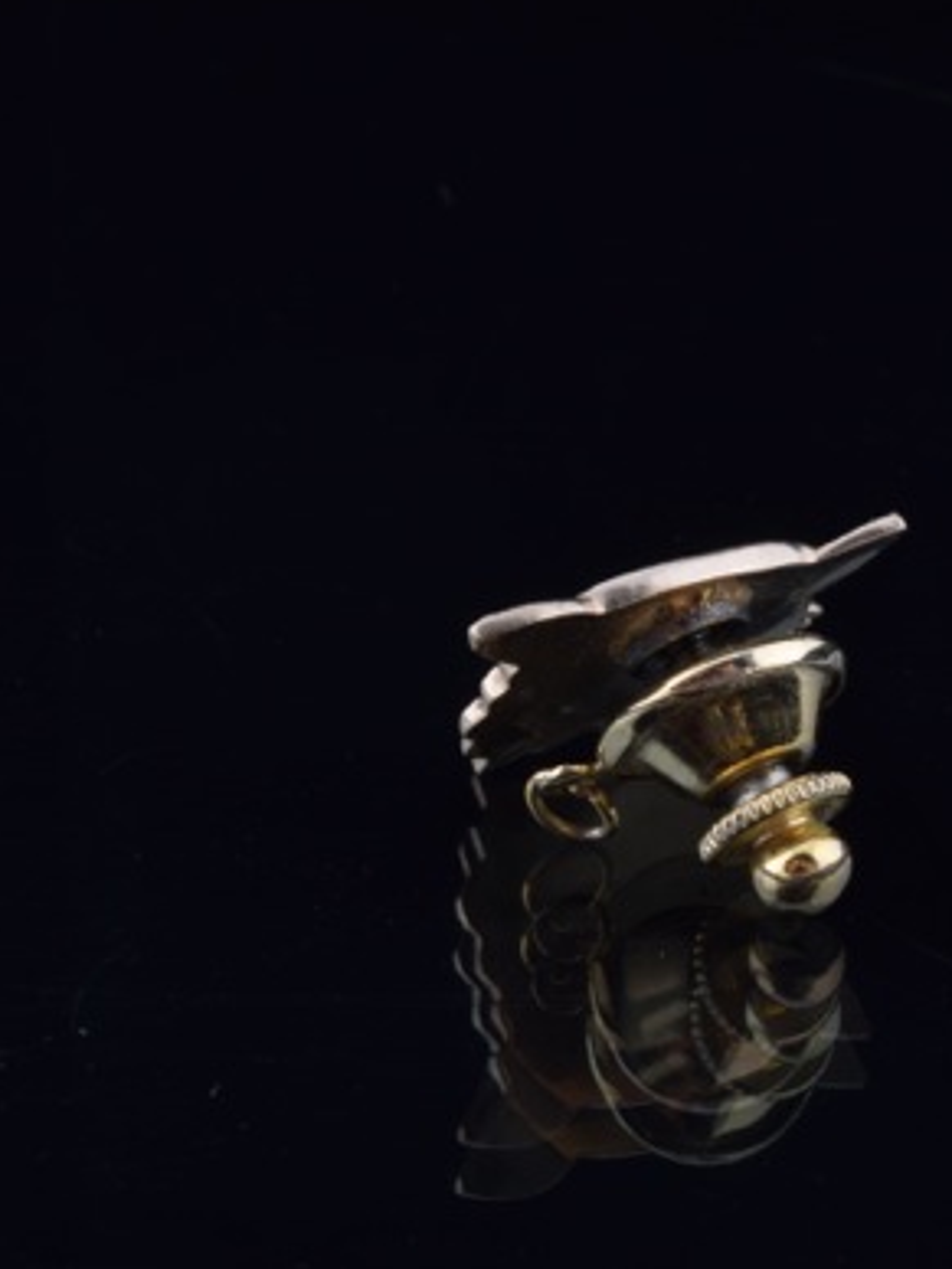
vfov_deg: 15.1
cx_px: 680
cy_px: 688
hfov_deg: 11.3
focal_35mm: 131
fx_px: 4796
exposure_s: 1/125
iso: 100
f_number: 25
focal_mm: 55
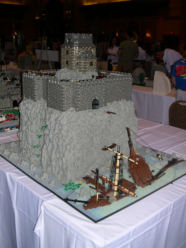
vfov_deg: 49.0
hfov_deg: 37.7
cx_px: 93
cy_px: 124
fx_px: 272
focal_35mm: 38
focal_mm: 8
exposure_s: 1/60
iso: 100
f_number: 2.8
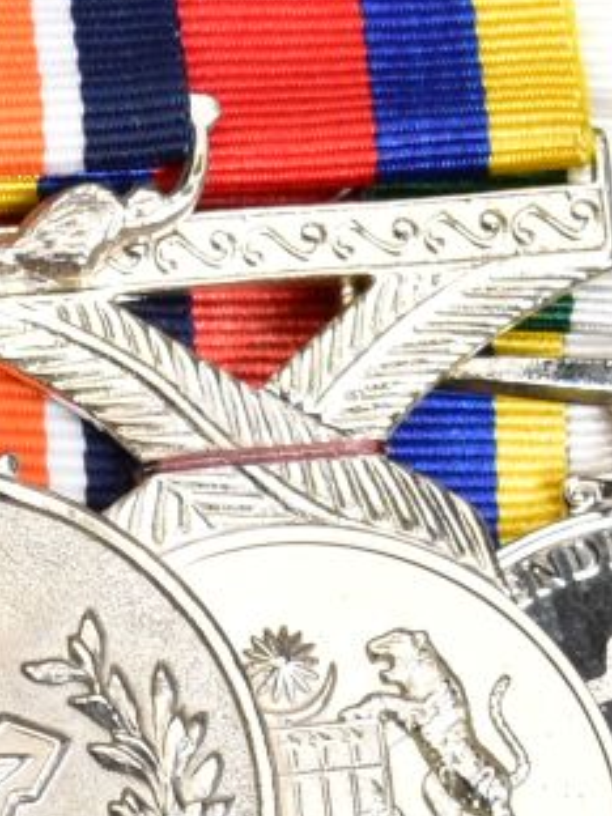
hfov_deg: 3.4
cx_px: -748
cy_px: 902
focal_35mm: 433
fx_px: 10207
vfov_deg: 4.6
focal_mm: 52
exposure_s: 1/100
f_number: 10
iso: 100
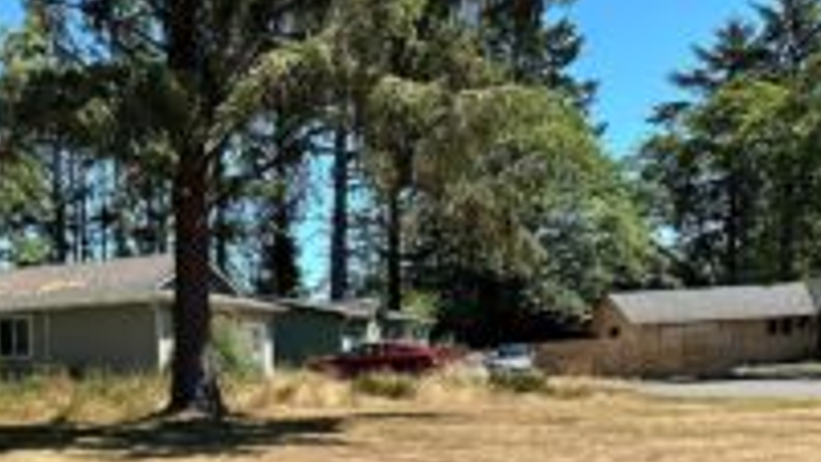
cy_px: 511
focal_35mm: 52
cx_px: 123
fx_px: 1132
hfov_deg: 37.9
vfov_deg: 21.8
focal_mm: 6.86
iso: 80
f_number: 1.78
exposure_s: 1/2882
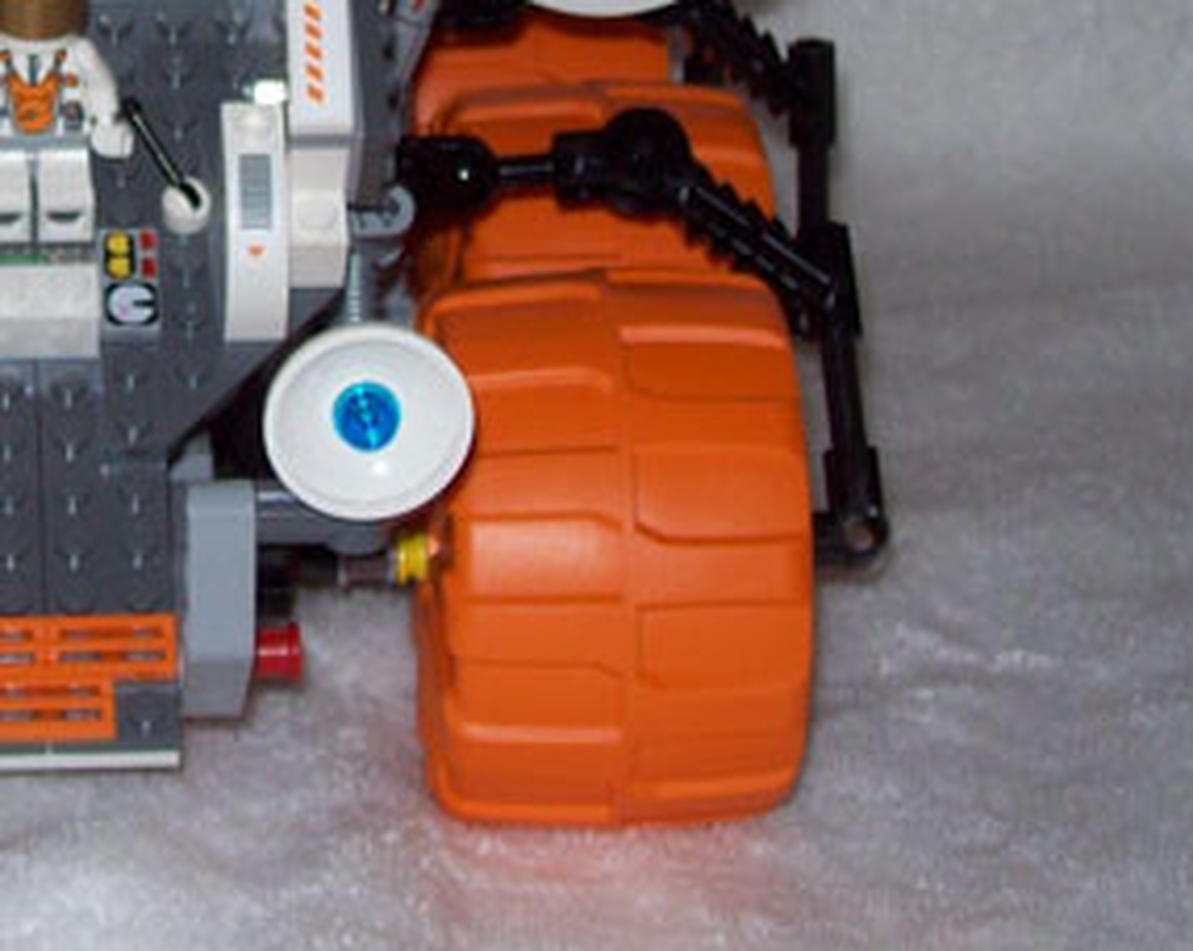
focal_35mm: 123
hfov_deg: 15.3
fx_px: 4337
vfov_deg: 12.3
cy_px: -98
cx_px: -67
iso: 80
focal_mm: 7.6
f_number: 3
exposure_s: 1/73.6
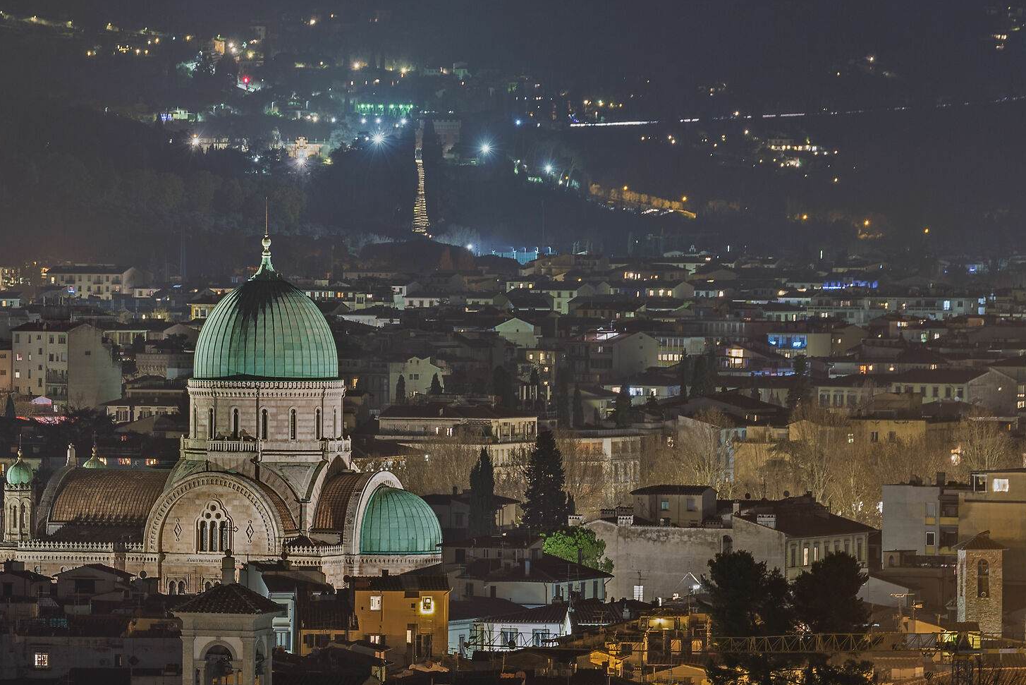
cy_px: 451
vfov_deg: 4.2
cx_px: 255
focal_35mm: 330
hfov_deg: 6.2
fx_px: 9407
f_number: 13
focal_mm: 200
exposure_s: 1
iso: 100
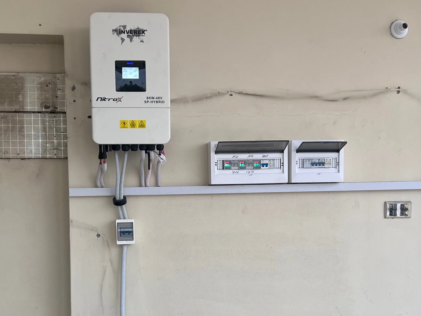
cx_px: 172
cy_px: 244
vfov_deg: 27.1
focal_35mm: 53
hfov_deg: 36.1
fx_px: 645
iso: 64
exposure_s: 1/121
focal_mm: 5.7
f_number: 1.5
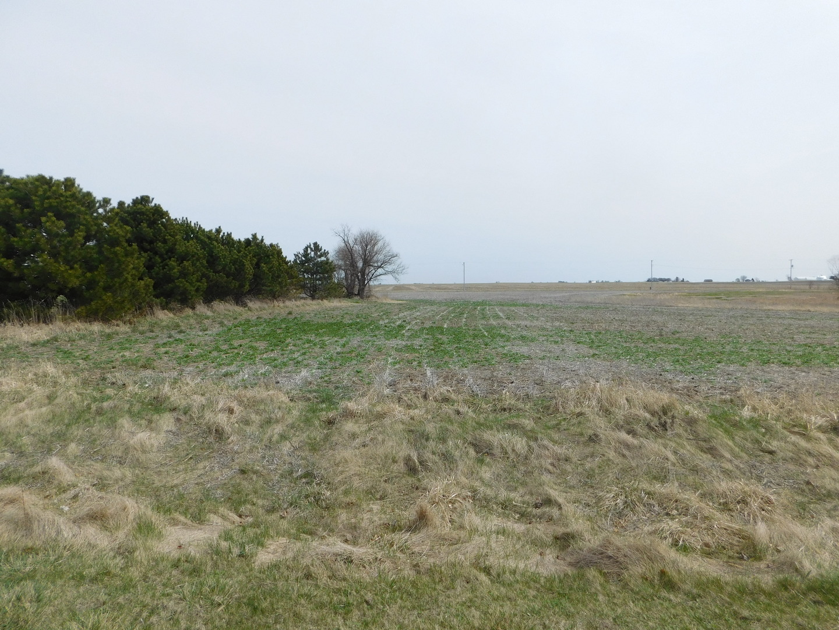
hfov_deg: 73.9
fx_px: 557
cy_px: 315
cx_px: 420
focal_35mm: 23
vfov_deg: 58.9
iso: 125
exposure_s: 1/640
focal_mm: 4
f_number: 6
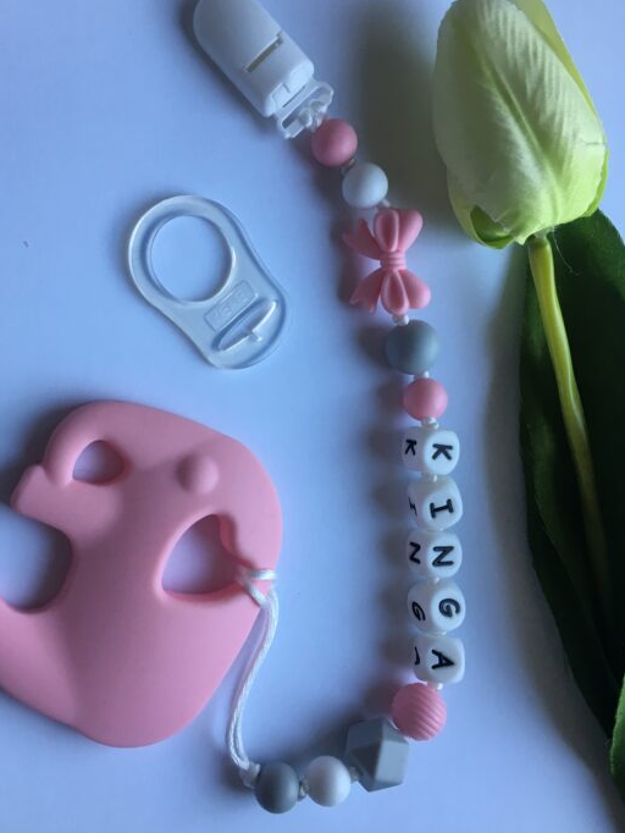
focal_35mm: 34
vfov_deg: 53.9
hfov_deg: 41.7
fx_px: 818
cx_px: 266
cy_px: 414
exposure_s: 1/33
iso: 32
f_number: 2.2
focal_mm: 4.15
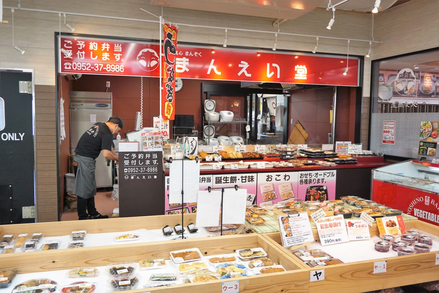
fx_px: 366
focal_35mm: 30
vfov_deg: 43.6
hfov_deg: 61.9
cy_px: 146
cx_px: 220
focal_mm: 20
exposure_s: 1/160
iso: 250
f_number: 4
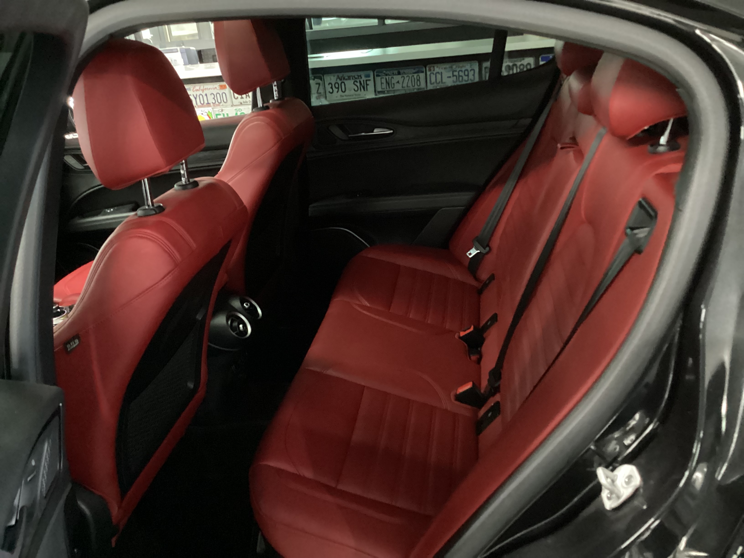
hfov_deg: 58.4
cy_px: 279
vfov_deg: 45.4
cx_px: 372
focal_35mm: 31
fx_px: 666
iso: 800
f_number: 2.4
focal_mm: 3.3
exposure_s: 1/15
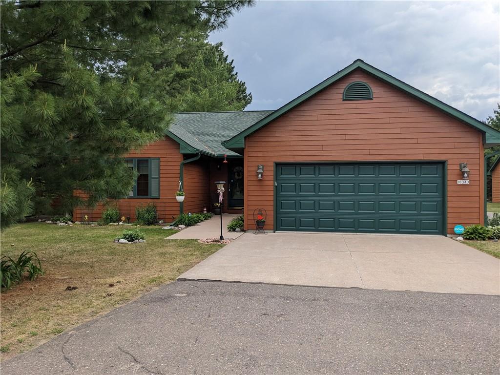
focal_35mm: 27
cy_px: 188
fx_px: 390
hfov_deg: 65.3
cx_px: 250
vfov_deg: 51.4
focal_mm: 4.38
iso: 61
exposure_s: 1/1675
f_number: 1.73
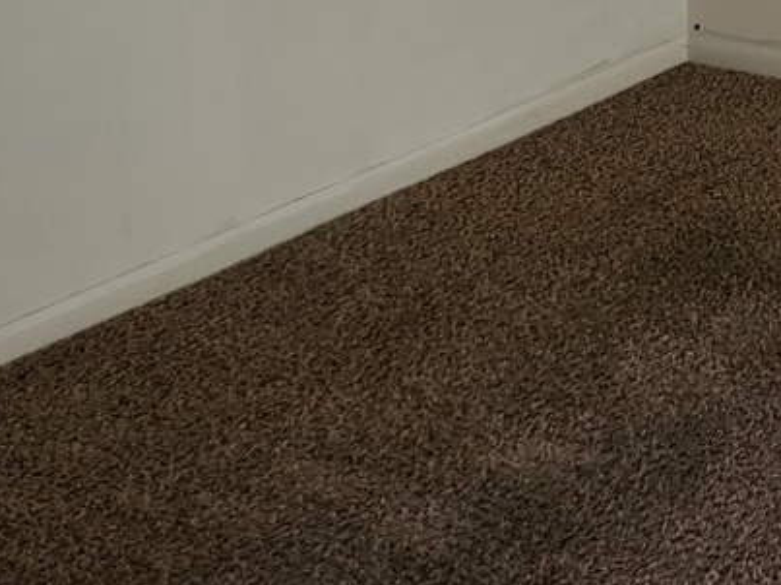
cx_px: 1047
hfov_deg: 19.3
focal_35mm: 93
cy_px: -384
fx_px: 2098
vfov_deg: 14.4
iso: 50
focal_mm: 4.3
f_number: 2.4
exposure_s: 1/166
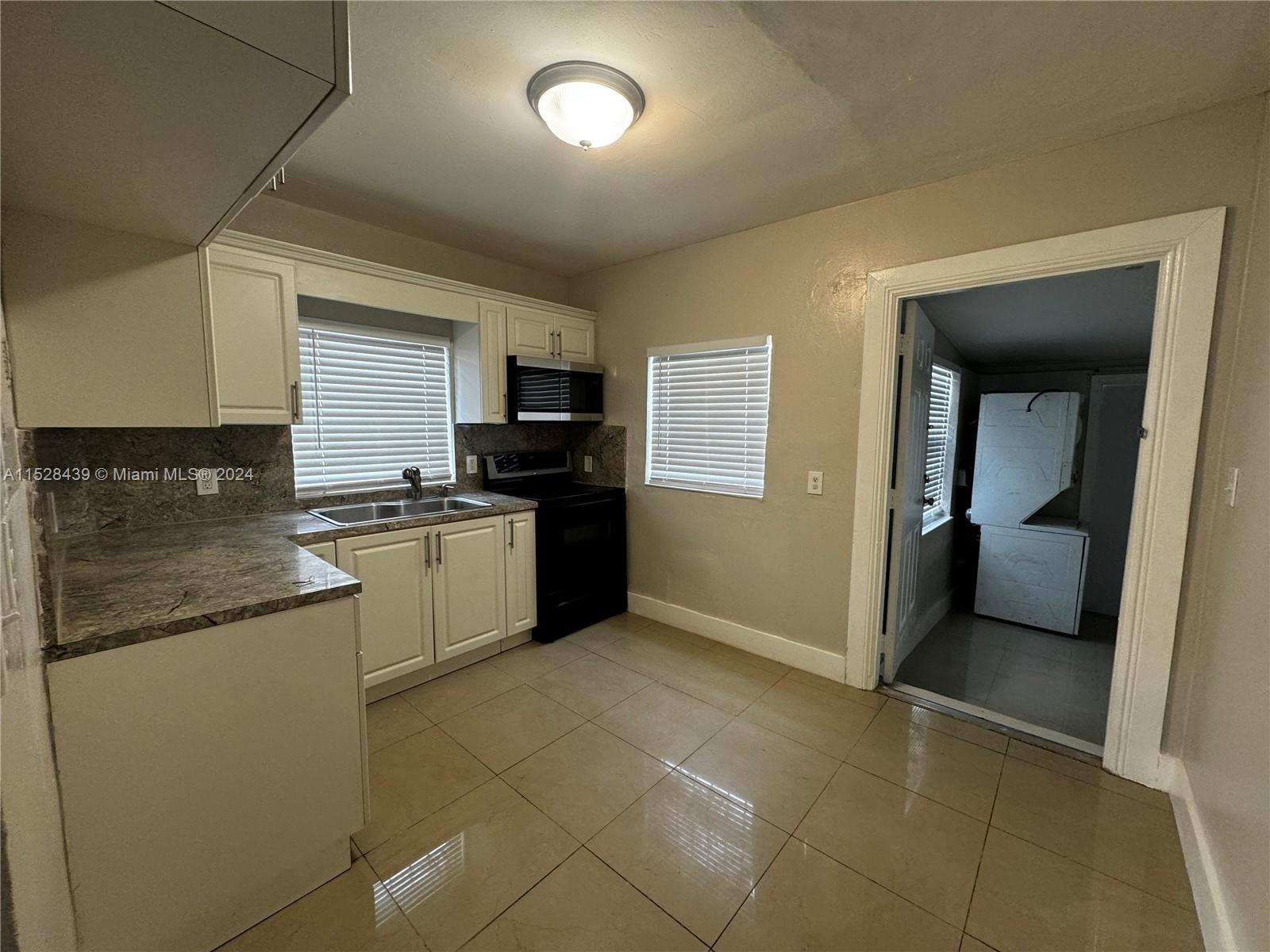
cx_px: 635
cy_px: 476
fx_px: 514
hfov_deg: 102.1
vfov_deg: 85.7
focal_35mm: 14
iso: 160
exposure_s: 1/60
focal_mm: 2.22
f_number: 2.2
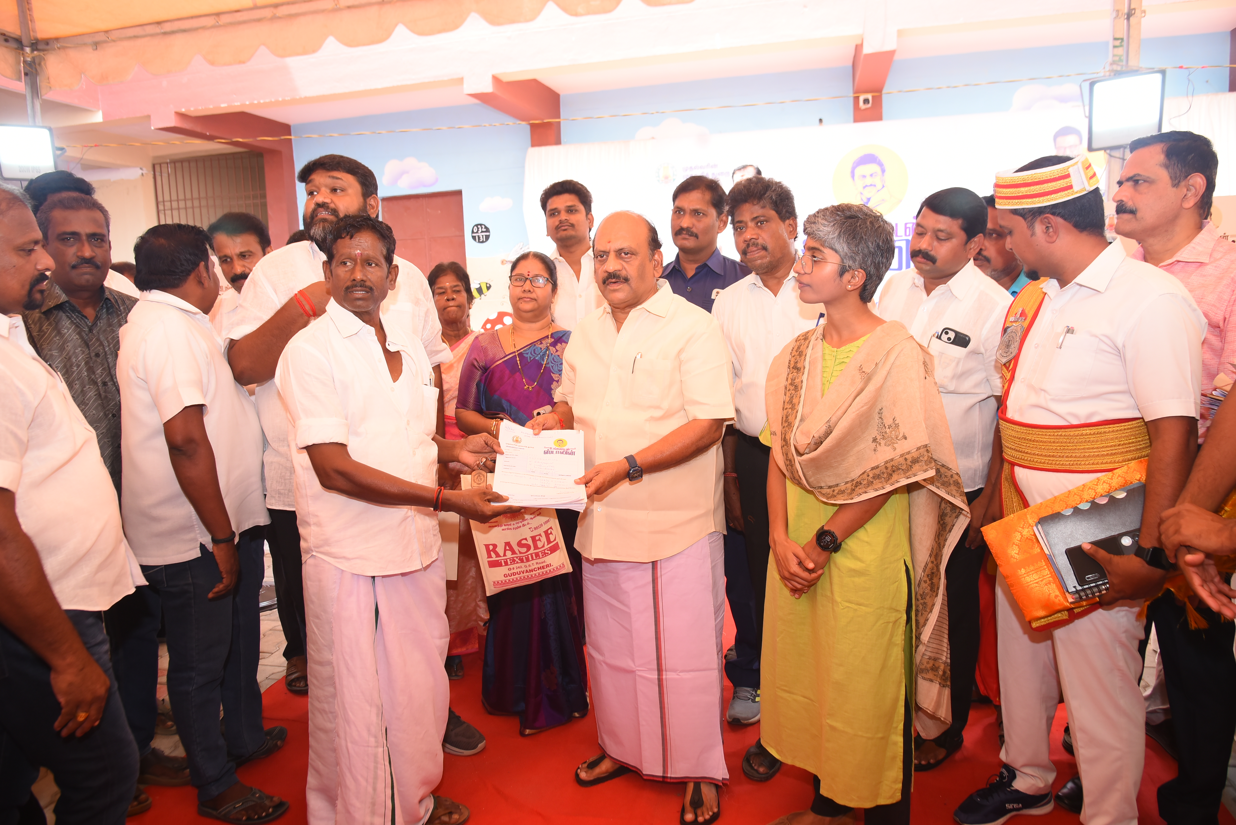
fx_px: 824
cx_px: 618
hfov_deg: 73.7
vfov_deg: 53.2
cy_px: 412
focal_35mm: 24
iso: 640
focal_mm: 24
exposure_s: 1/125
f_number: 5.6
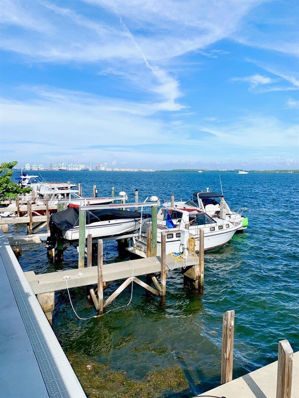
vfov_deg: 67.3
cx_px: 150
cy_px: 199
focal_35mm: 26
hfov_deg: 53.1
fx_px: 299
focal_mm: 4.25
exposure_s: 1/3086
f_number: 1.8
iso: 25
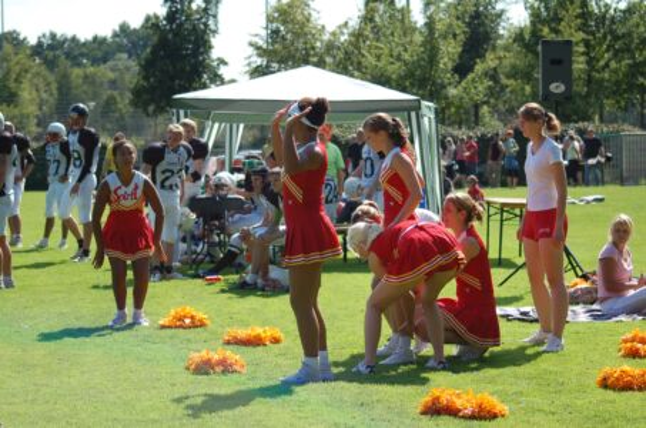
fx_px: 1880
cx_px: 323
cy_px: 214
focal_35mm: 105
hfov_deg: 19.5
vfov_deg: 13.0
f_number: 4
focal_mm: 70
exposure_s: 1/1000
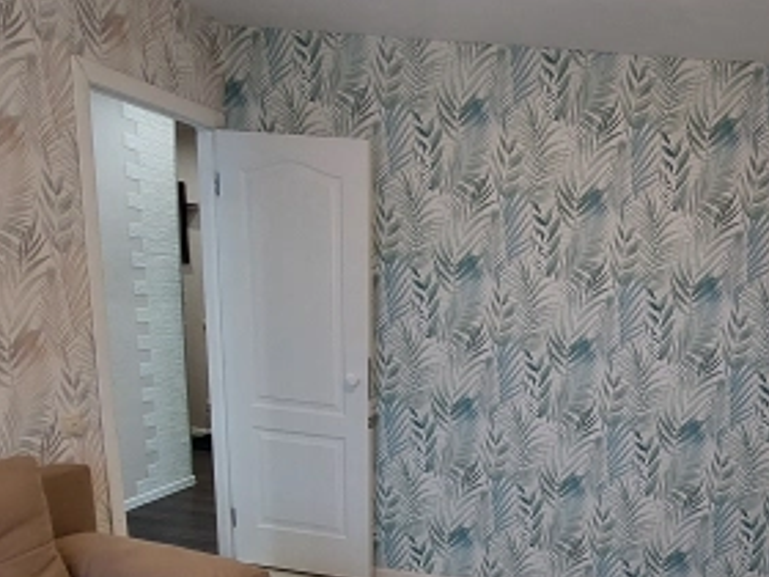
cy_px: 464
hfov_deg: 56.4
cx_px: 634
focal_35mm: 29
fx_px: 644
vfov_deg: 45.7
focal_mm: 1.74
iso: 160
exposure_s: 1/50
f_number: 2.2
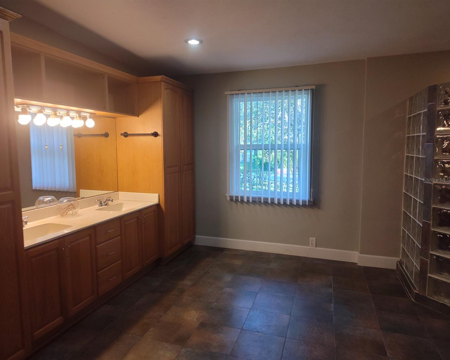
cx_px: 211
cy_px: 180
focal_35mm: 24
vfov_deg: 58.8
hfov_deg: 70.2
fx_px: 320
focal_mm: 5.56
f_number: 1.8
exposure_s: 1/120
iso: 641
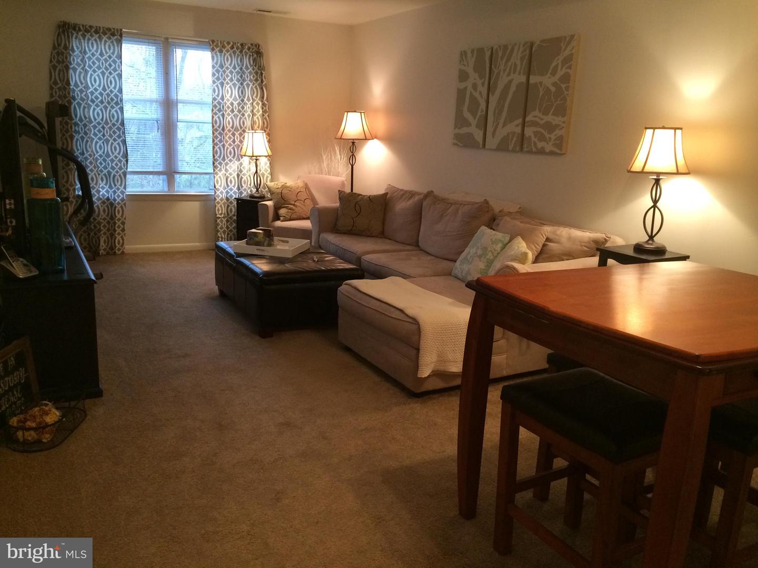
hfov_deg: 60.0
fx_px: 657
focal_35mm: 30
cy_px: 284
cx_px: 379
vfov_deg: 46.8
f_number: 2.2
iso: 200
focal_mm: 4.12
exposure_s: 1/30
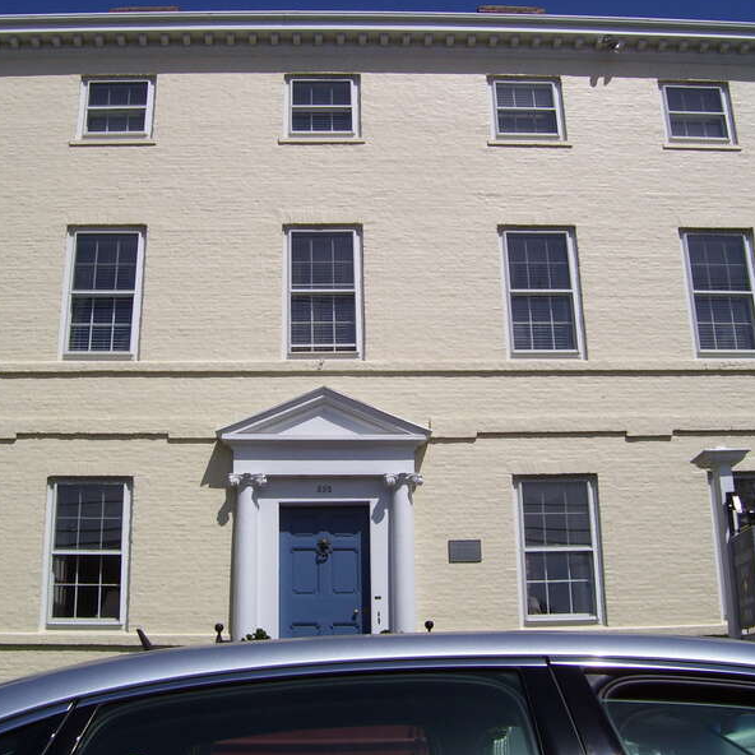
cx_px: 333
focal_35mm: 43
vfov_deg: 39.2
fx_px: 1061
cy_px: 375
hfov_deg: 39.1
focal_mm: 6
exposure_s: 1/1500
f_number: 4.8
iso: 80
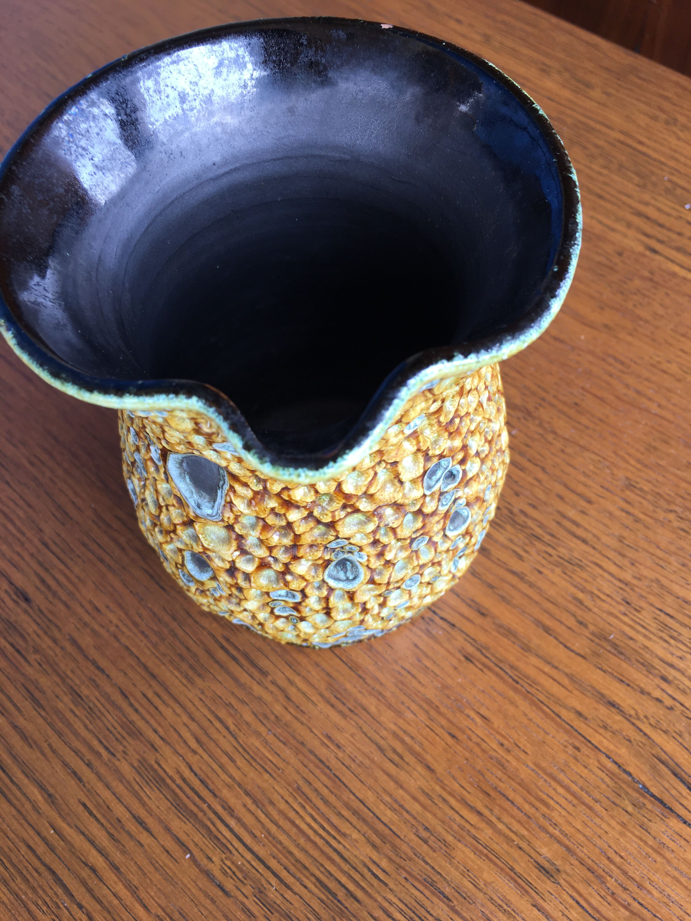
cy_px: 460
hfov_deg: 48.2
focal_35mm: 29
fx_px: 772
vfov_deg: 61.7
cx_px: 346
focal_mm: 4.15
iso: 32
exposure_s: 1/50
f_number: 2.2
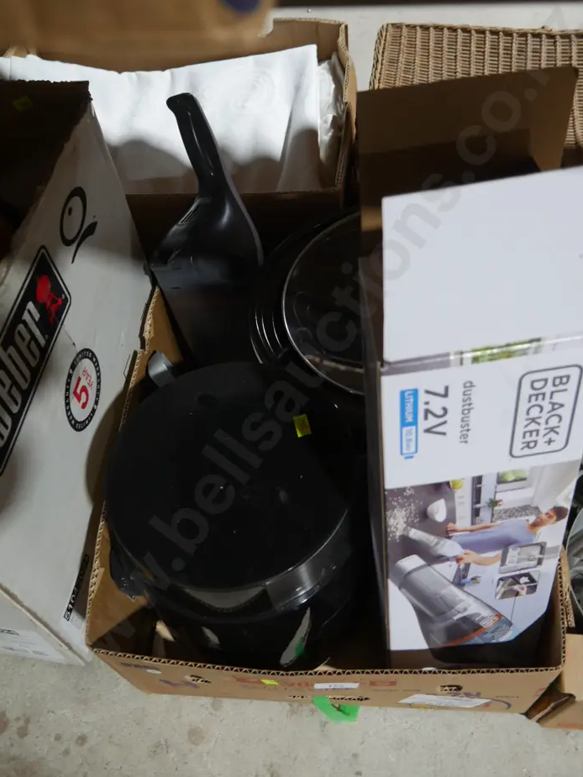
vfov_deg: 58.3
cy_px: 360
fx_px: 696
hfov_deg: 45.4
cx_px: 314
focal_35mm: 31
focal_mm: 14
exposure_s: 1/60
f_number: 3.5
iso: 500
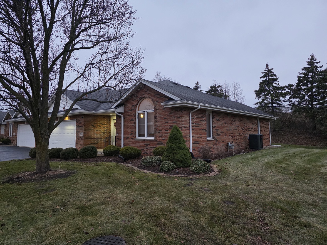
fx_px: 217
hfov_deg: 73.9
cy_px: 122
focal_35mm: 23
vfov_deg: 58.9
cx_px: 164
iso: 640
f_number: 1.7
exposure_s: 1/120
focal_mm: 6.3
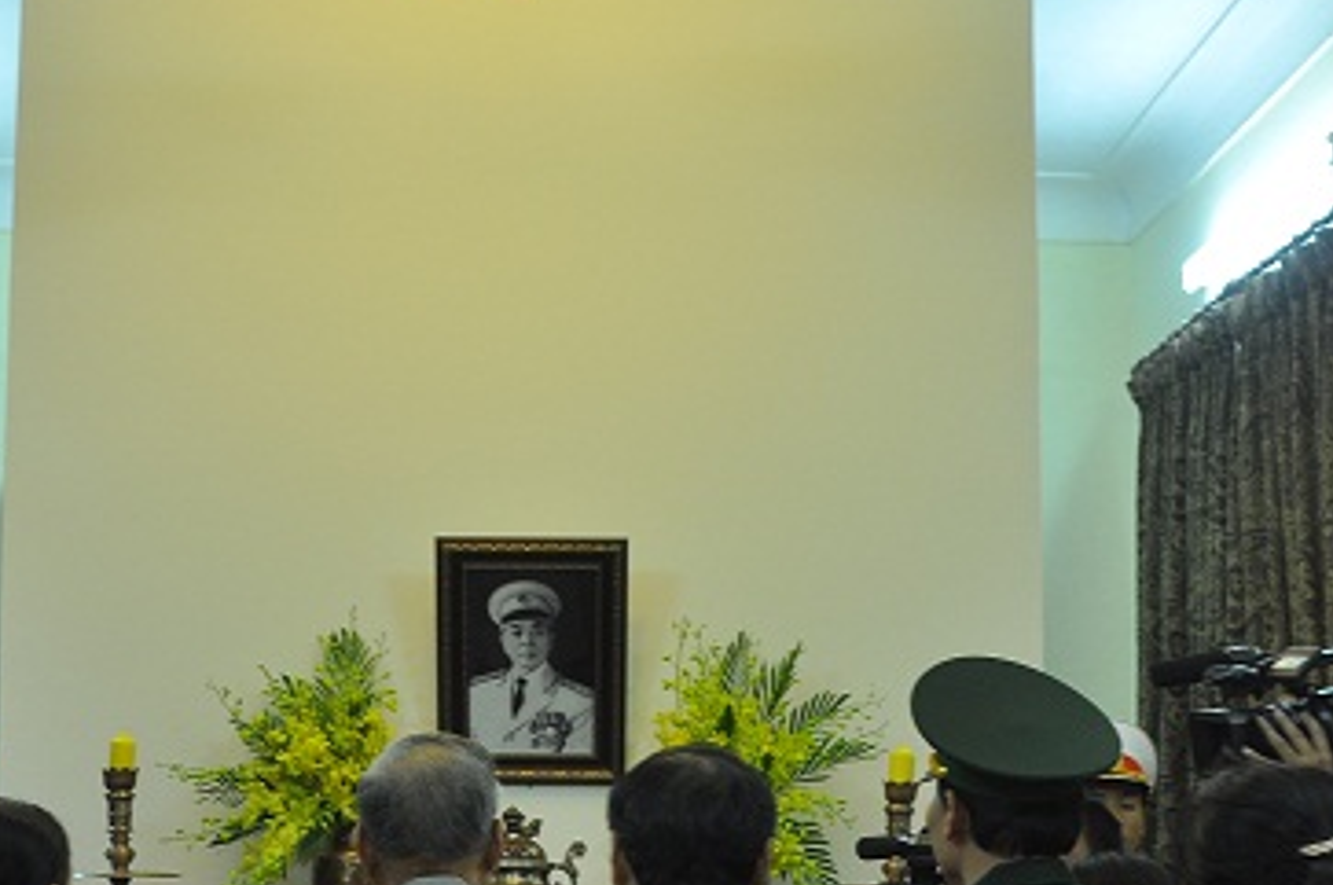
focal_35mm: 52
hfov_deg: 38.1
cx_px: 536
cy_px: 738
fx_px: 1923
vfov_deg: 25.4
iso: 500
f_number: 5.6
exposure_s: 1/40
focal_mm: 18
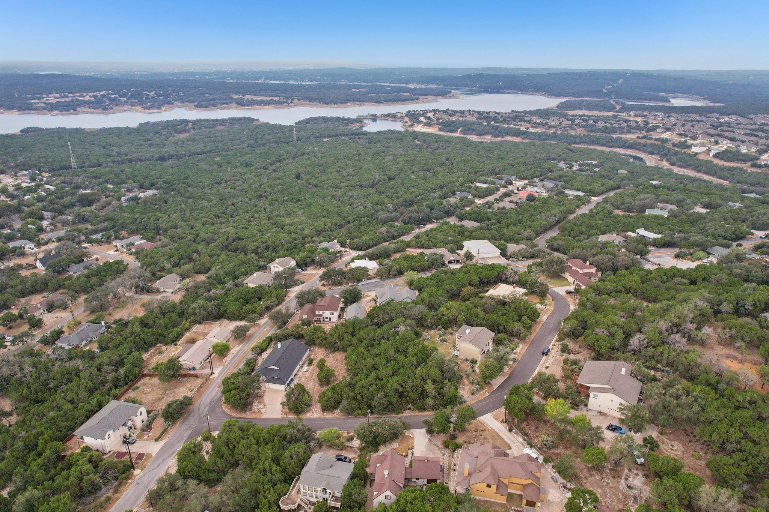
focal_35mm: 22
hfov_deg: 78.6
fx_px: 470
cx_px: 384
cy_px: 256
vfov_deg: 57.2
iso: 140
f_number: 2.8
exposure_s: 1/640
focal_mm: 8.4
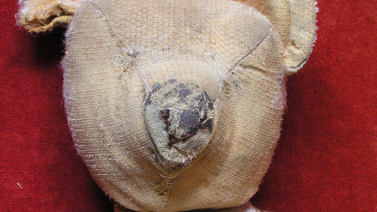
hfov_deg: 15.0
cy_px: 171
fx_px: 1429
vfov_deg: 8.5
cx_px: 189
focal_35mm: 143
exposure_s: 1/1.6
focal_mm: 14.9
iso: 200
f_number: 4.6
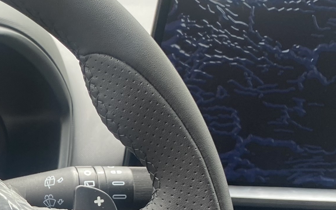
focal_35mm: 97
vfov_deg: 12.9
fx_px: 888
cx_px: -139
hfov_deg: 19.2
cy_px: 289
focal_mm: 4.25
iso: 32
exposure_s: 1/122
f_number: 1.8
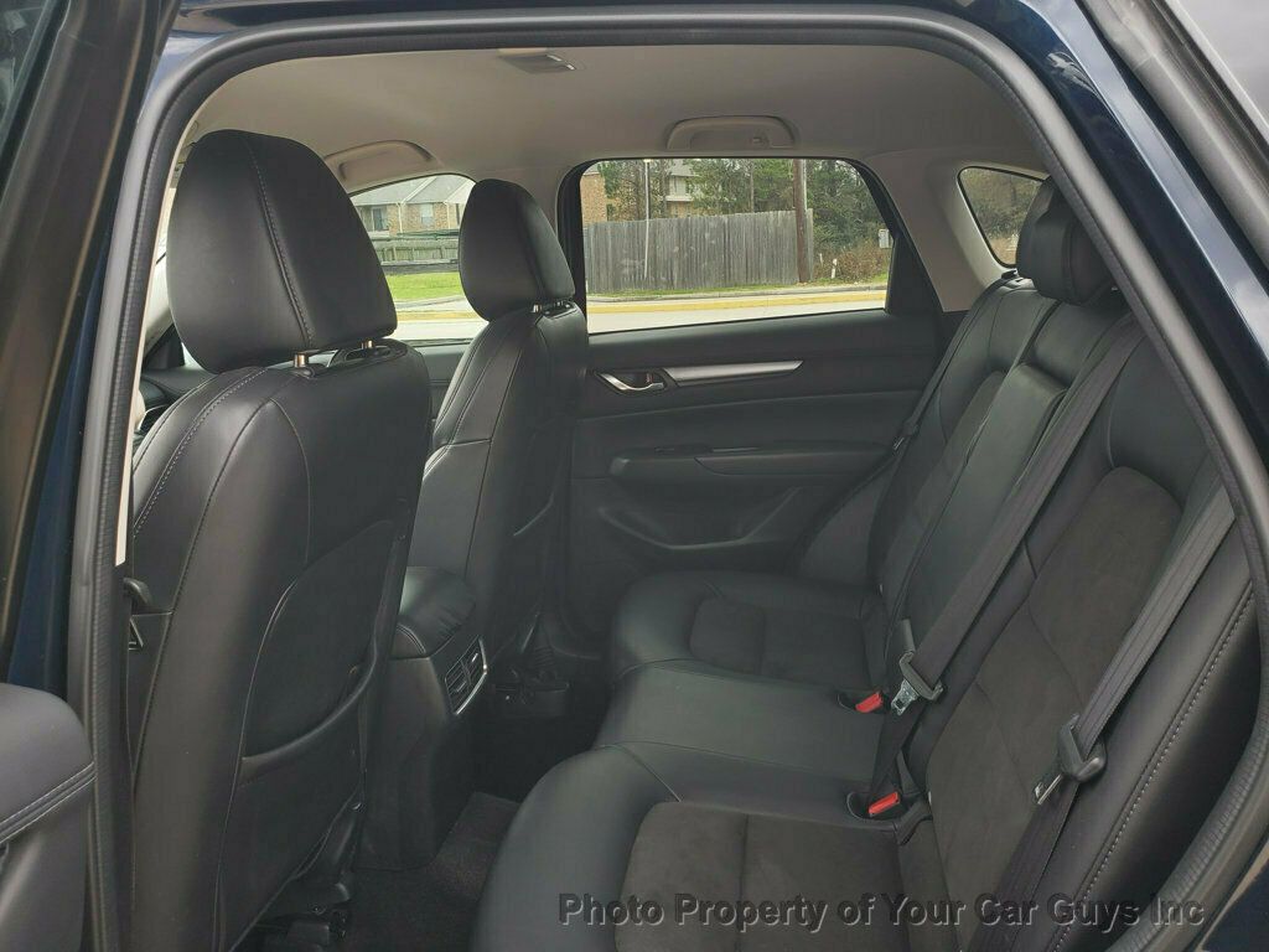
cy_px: 476
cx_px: 634
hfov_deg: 67.3
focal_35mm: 26
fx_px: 953
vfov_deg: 53.1
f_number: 2.4
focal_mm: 4.3
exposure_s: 1/126
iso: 50
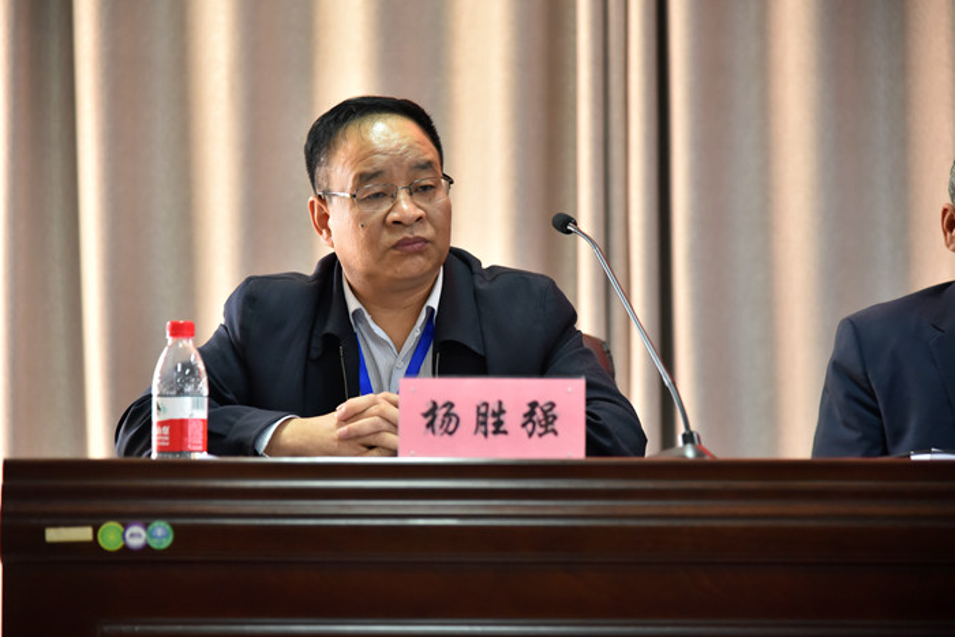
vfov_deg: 11.4
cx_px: 478
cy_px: 318
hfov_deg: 17.1
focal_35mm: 120
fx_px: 3184
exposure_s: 1/100
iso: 2500
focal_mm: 120
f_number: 4
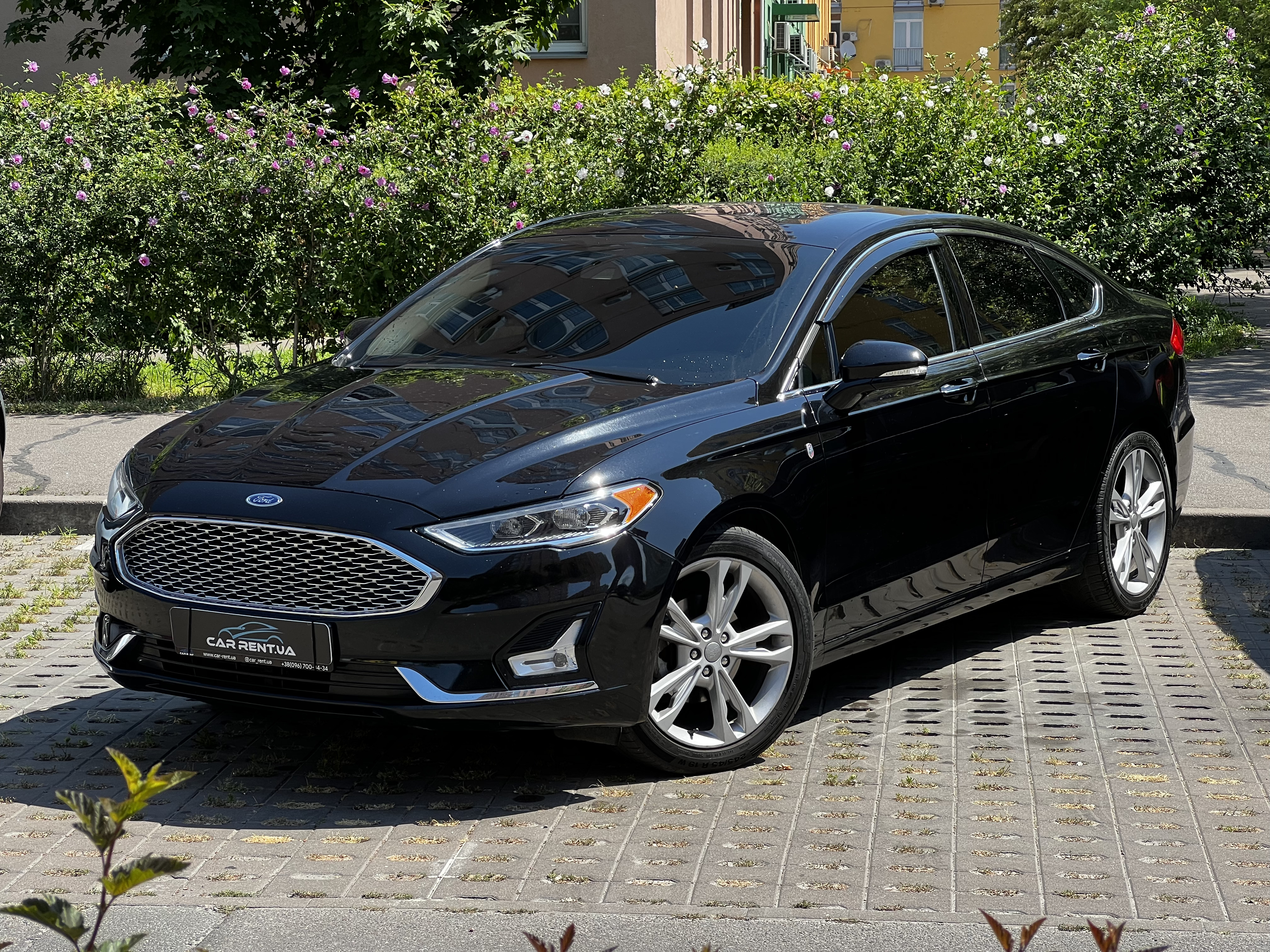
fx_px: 2825
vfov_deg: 19.1
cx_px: 635
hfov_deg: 25.3
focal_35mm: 77
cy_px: 476
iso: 32
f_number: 2.8
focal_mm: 9
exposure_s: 1/273
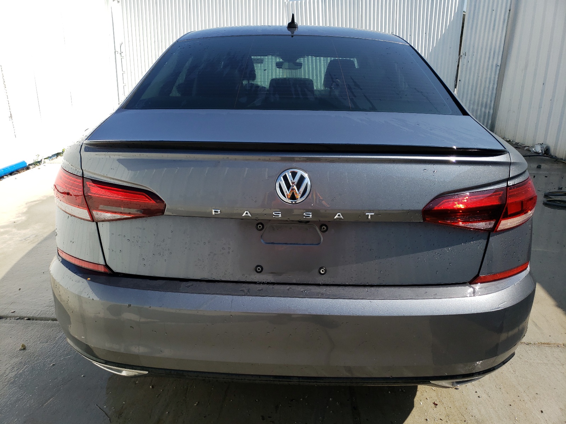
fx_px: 425
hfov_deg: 67.3
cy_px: 212
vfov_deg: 53.1
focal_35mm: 26
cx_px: 283
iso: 50
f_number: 1.5
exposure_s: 1/3333
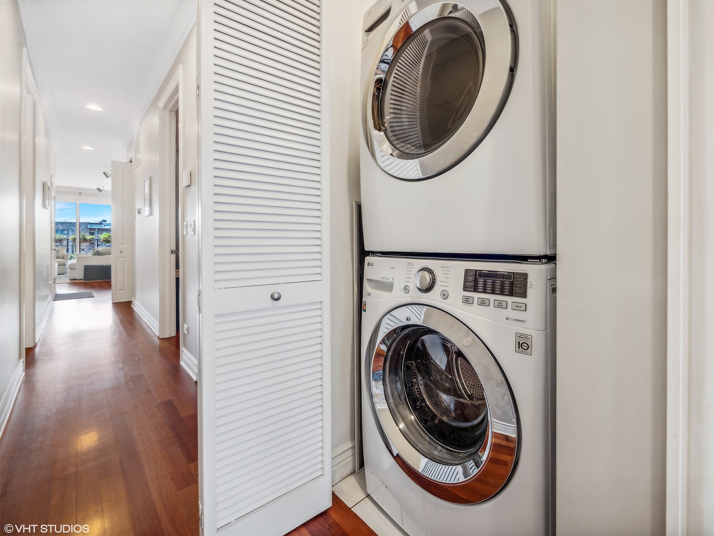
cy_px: 268
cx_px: 357
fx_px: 289
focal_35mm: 14
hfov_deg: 102.1
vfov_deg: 85.7
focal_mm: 7
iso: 200
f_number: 8
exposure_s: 4
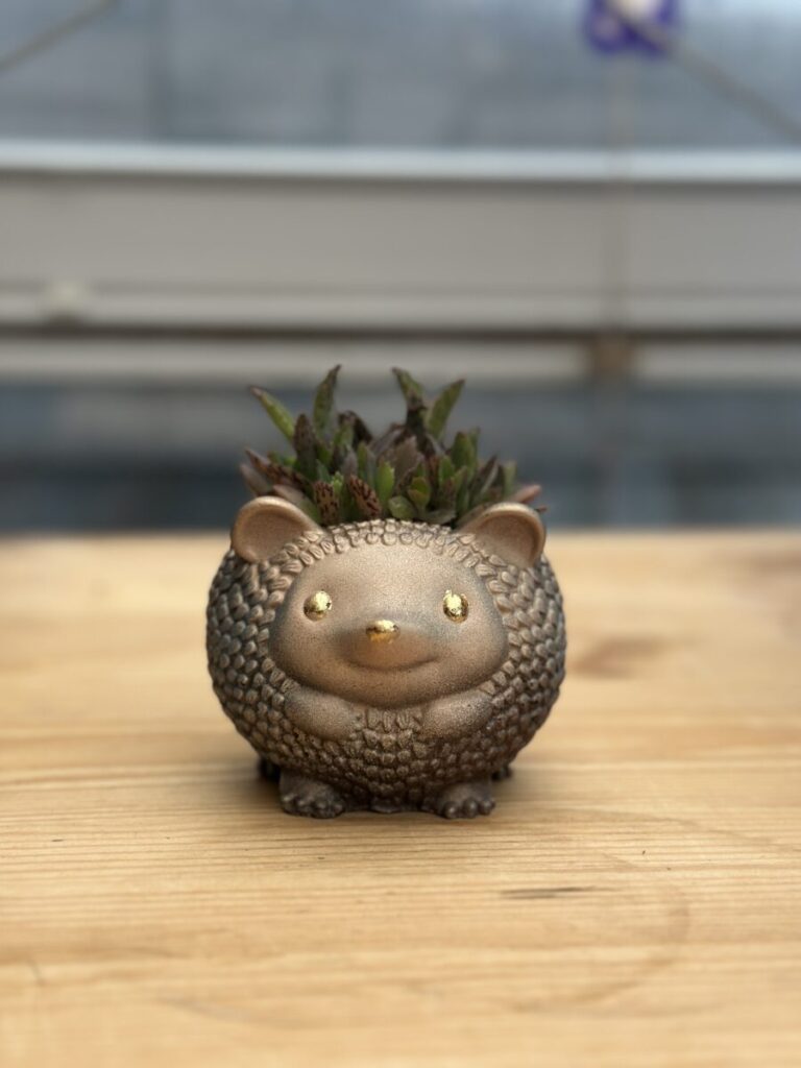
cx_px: 400
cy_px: 534
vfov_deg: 39.7
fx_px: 1481
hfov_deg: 30.3
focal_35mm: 48
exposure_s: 1/100
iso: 125
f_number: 1.78
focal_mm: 6.86
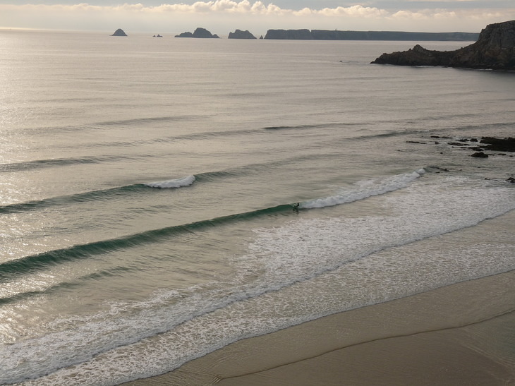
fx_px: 937
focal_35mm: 63
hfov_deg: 30.7
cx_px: 258
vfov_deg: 23.3
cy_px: 193
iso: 100
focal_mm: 11.1
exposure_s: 1/500
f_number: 6.3
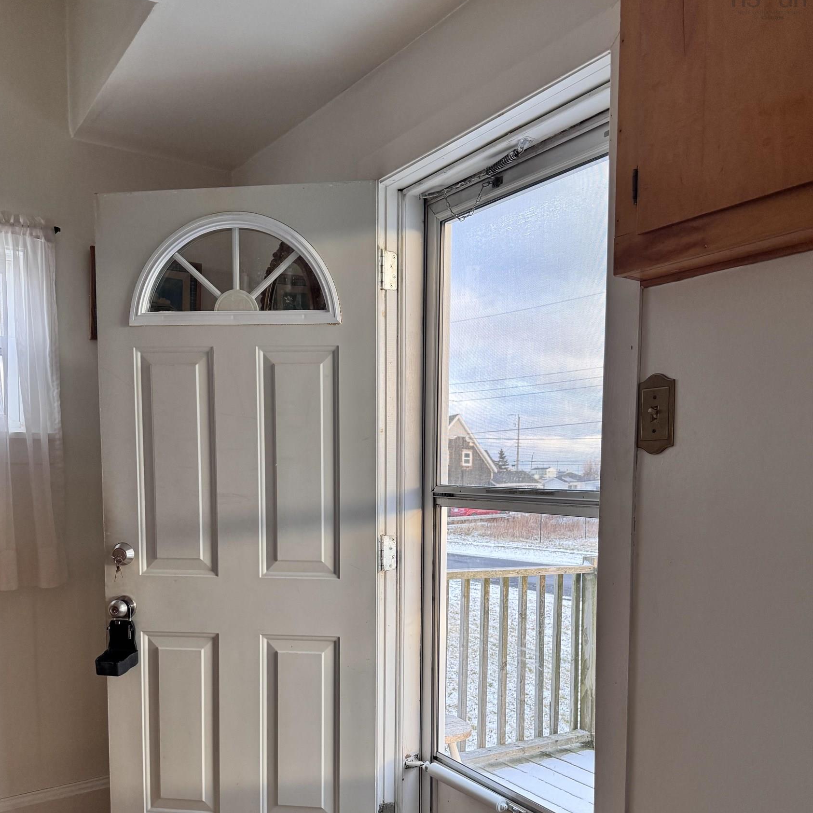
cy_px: 528
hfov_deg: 55.6
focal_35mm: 29
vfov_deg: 54.7
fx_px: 771
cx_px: 397
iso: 160
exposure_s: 1/121
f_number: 1.78
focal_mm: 6.76
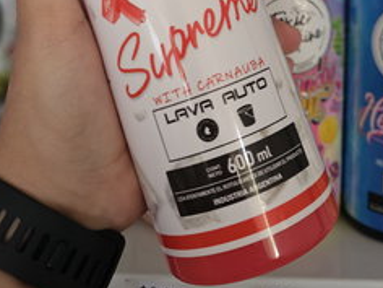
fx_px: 575
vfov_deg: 25.3
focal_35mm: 52
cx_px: 195
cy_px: -53
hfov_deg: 36.8
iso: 500
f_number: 1.7
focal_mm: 6.3
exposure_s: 1/33.3
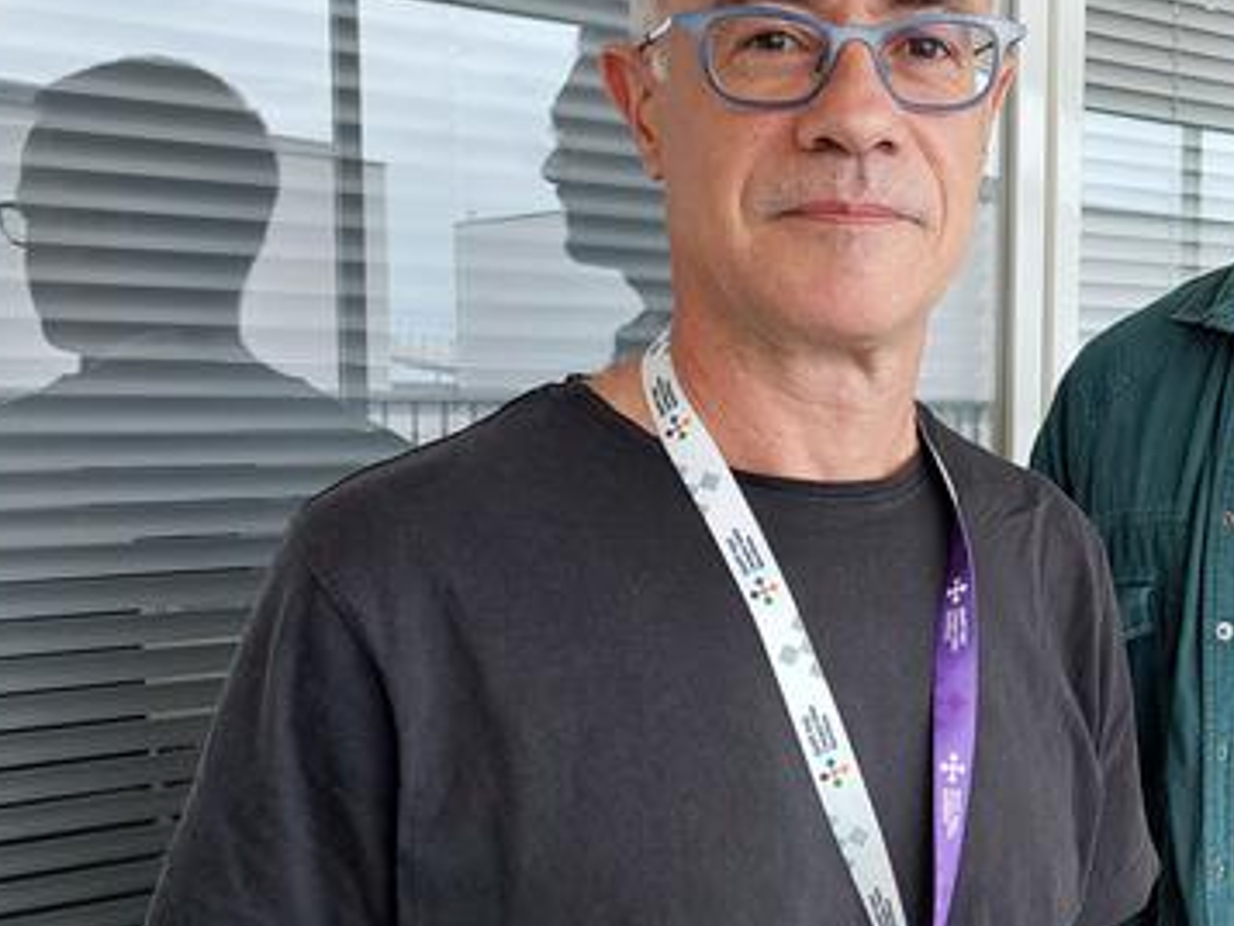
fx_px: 1747
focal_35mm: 49
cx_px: 940
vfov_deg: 29.6
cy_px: 534
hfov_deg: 37.8
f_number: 1.8
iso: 100
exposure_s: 1/60
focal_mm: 5.23
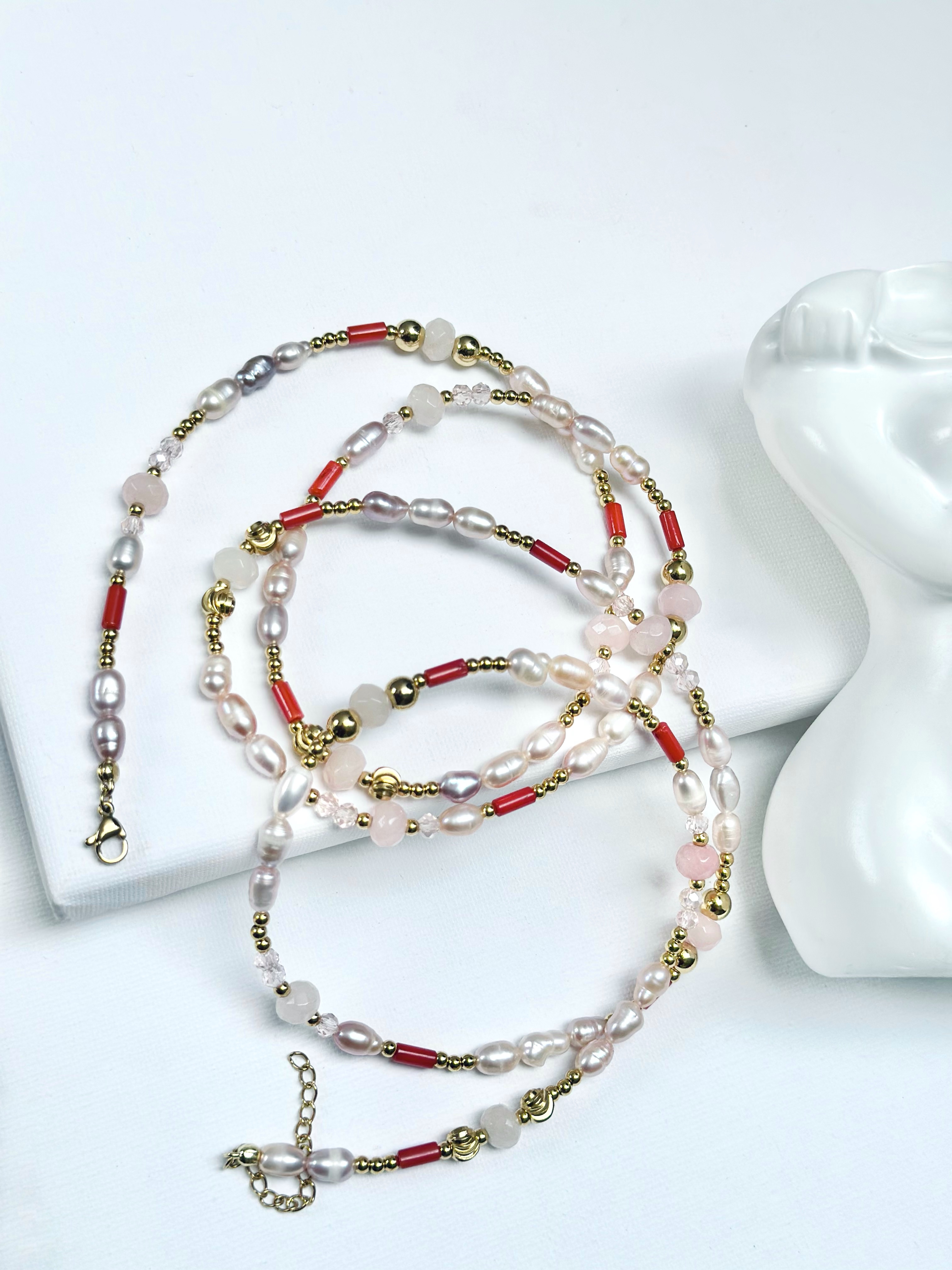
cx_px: 476
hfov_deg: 30.3
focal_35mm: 48
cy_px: 635
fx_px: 1760
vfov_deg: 39.7
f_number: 1.78
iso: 80
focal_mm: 6.86
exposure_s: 1/373
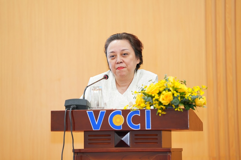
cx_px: 120
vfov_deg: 8.5
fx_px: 1077
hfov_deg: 12.8
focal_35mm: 161
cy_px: 80
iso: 1000
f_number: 3.2
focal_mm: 161
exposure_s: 1/160
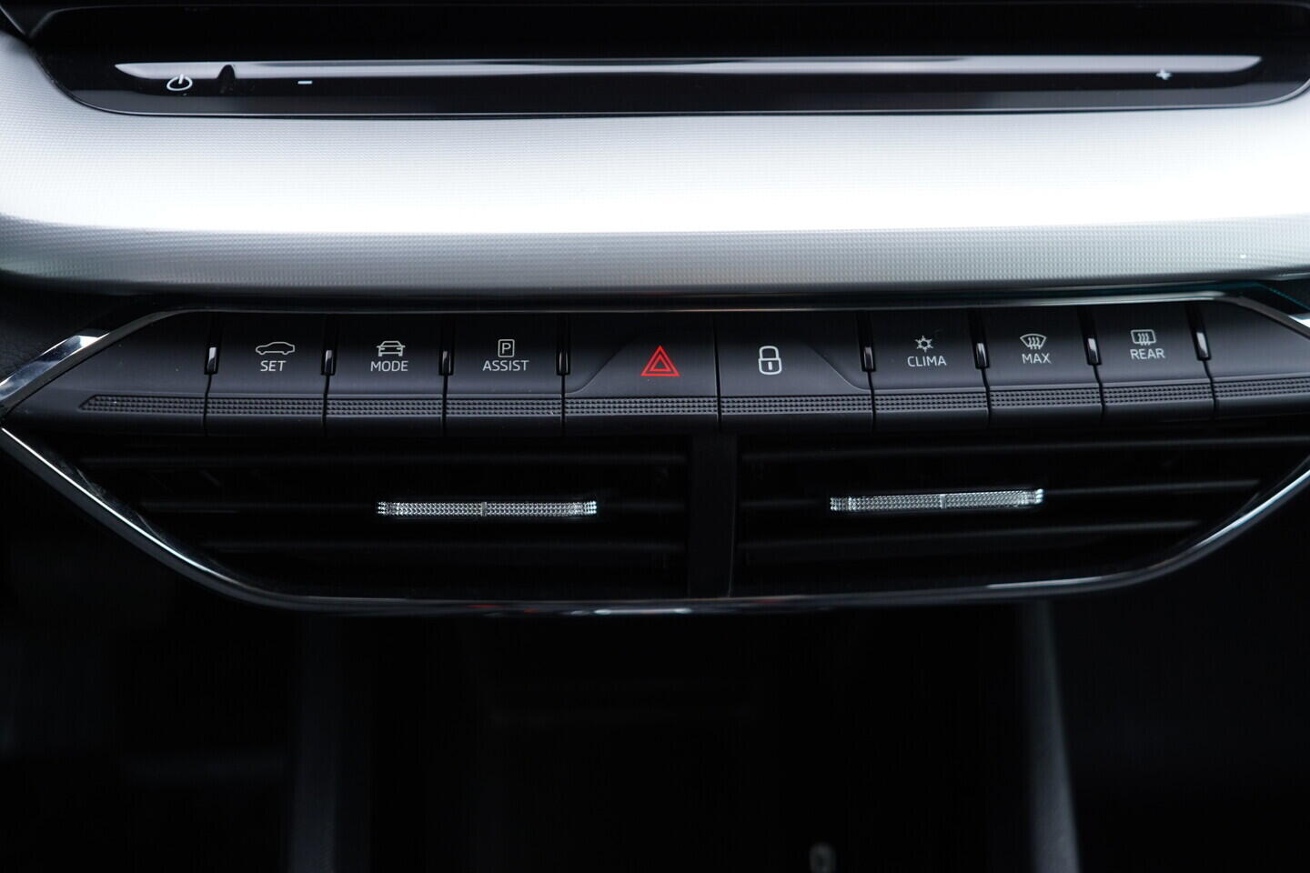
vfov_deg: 36.9
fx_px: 1310
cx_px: 655
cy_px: 436
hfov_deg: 53.1
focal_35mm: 36
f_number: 2.8
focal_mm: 24
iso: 200
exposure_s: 1/40
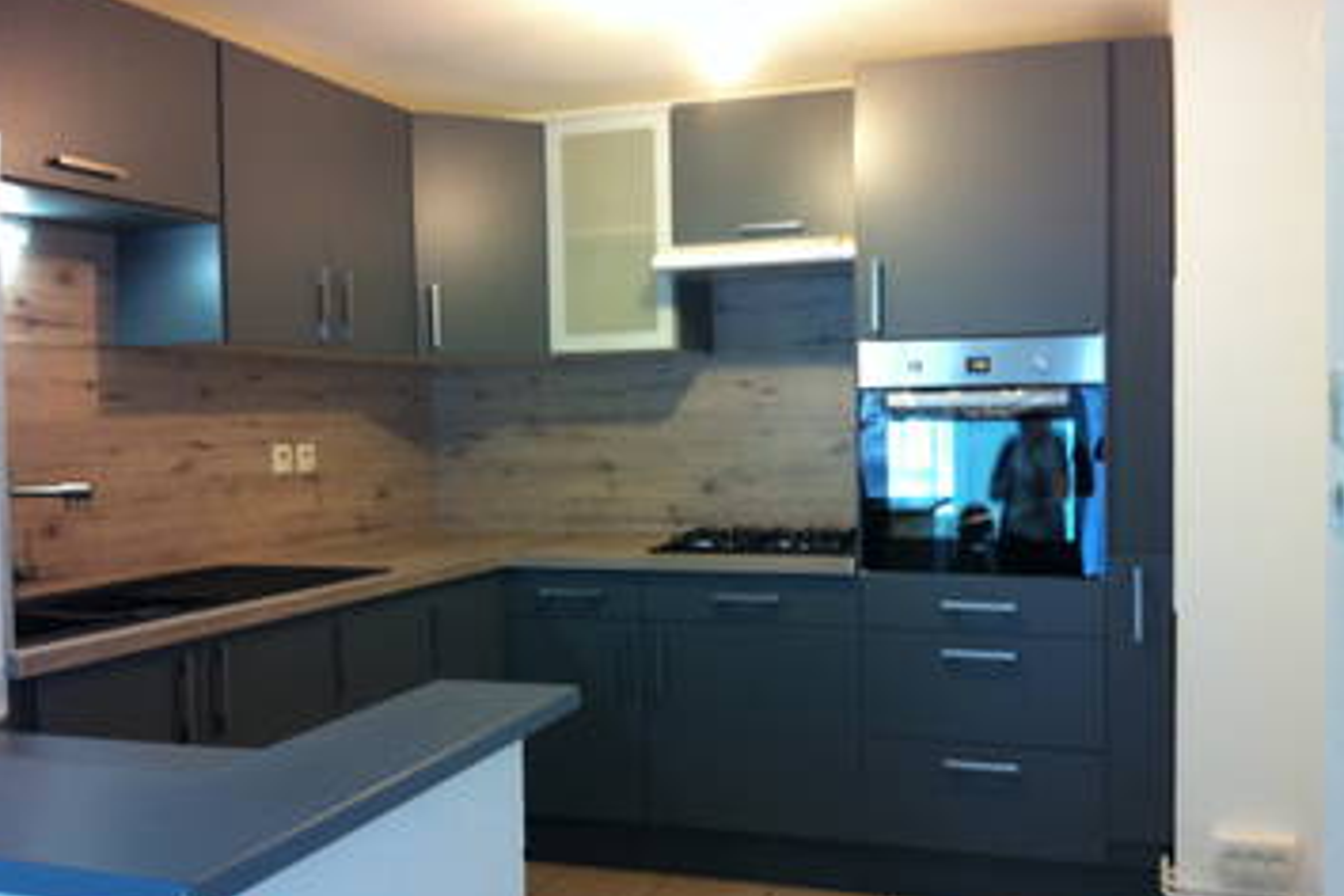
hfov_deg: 51.9
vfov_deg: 35.9
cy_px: 463
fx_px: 1381
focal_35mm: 37
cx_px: 672
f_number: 2.8
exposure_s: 1/15
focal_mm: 3.85
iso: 200
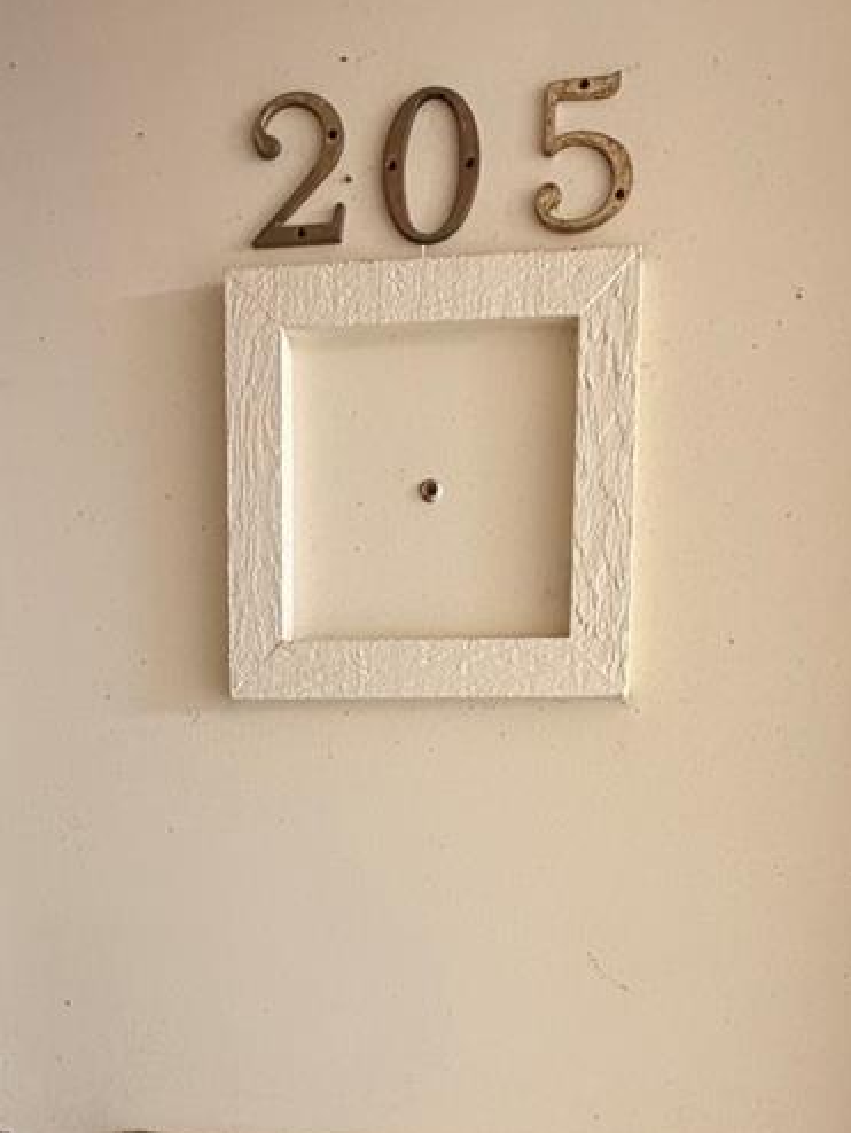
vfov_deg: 49.6
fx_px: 1114
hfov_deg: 41.8
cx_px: 463
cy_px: 961
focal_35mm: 34
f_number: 2.2
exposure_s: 1/121
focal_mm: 2.22
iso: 200
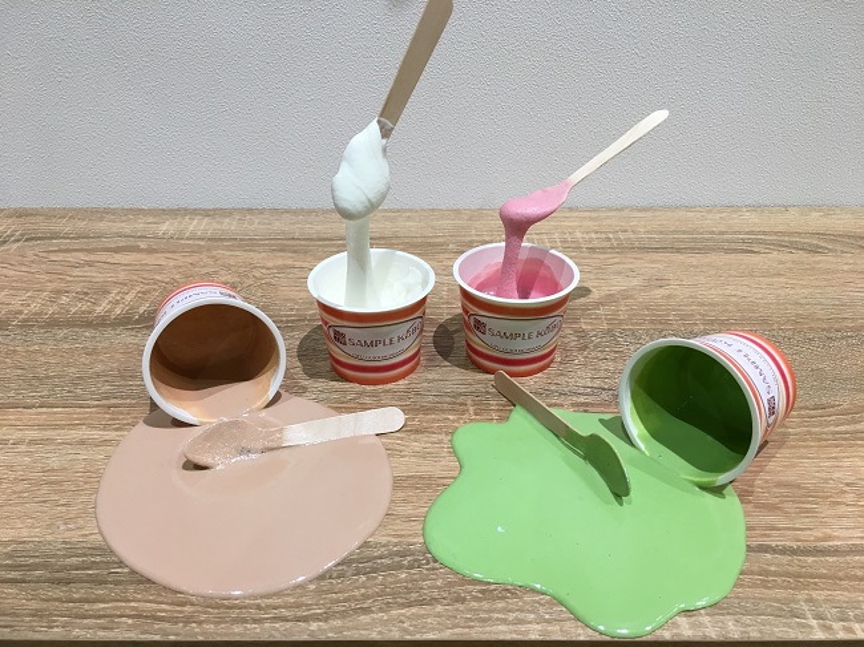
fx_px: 724
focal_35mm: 29
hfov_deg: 61.7
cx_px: 432
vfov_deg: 48.2
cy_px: 324
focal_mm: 4.15
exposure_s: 1/30
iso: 40
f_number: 2.2
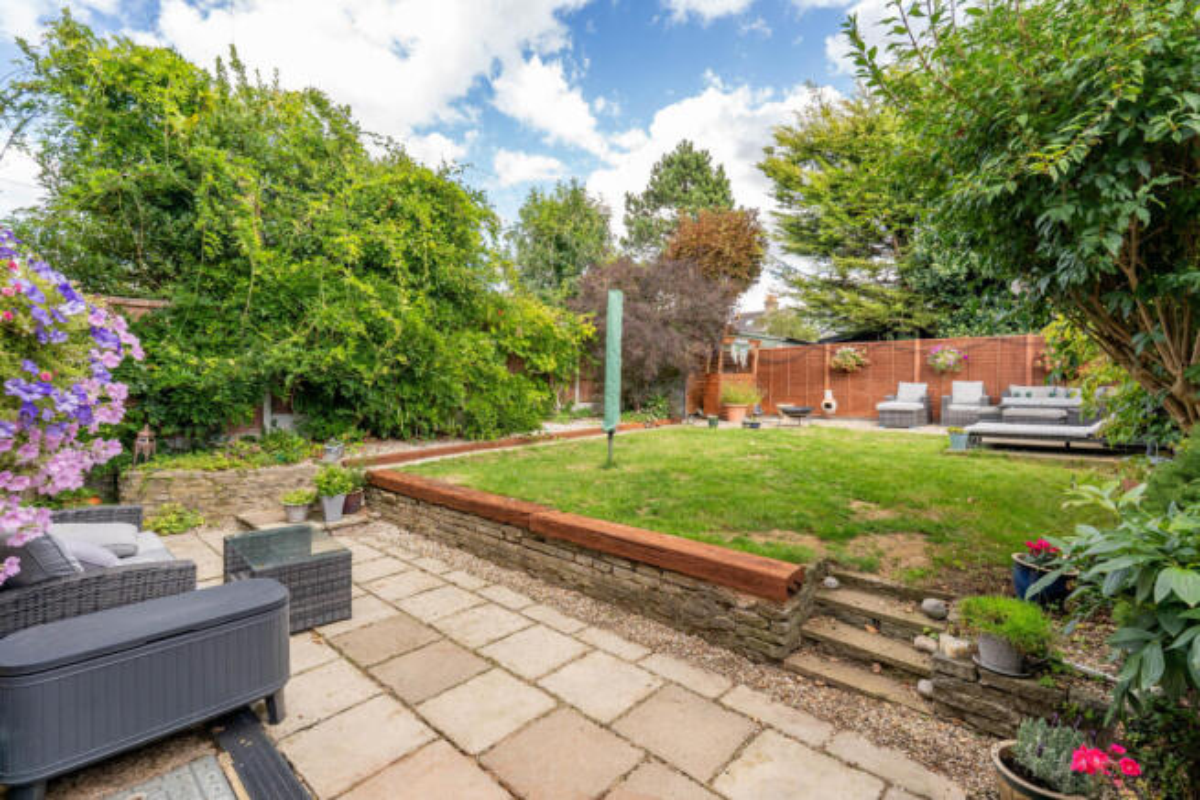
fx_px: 550
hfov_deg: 95.0
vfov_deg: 72.1
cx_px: 600
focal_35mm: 16
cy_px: 400
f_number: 7.1
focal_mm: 16.5
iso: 400
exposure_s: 1/60
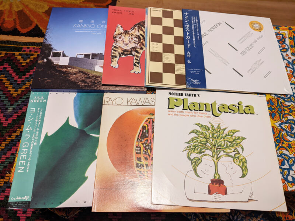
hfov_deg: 65.3
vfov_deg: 51.4
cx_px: 148
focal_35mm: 27
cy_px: 110
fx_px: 230
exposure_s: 1/24
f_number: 1.8
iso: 131
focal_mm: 4.44
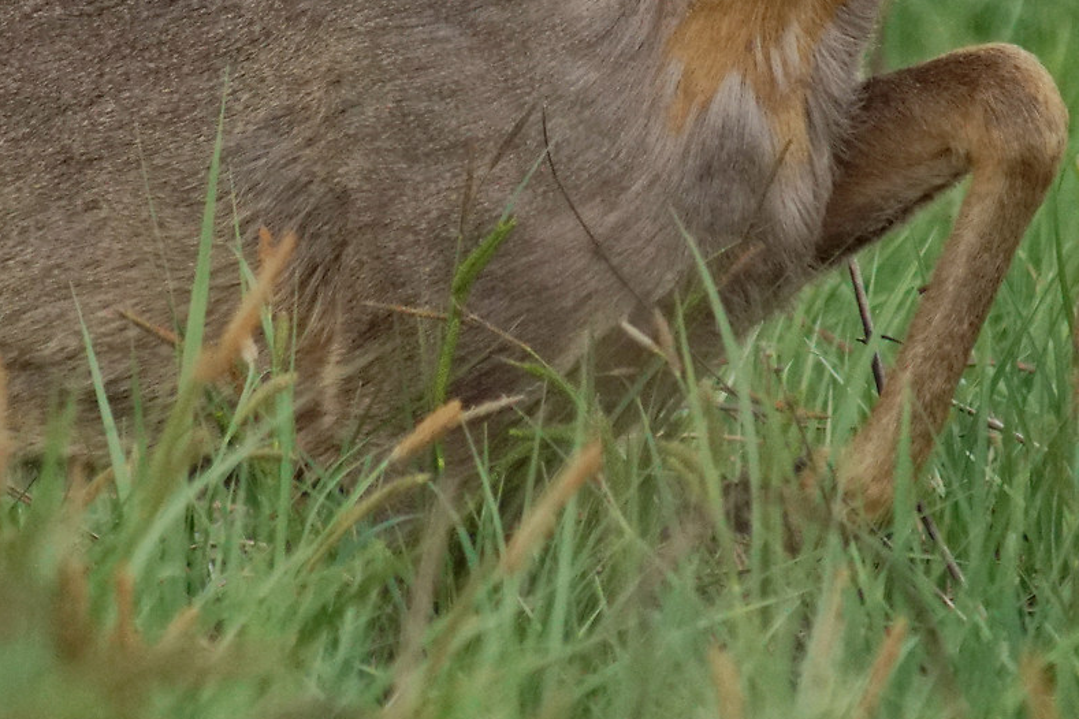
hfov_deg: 0.9
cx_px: 401
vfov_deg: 0.6
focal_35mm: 2282
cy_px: 29
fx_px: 68391
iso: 1250
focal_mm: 500
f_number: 7.1
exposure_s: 1/500
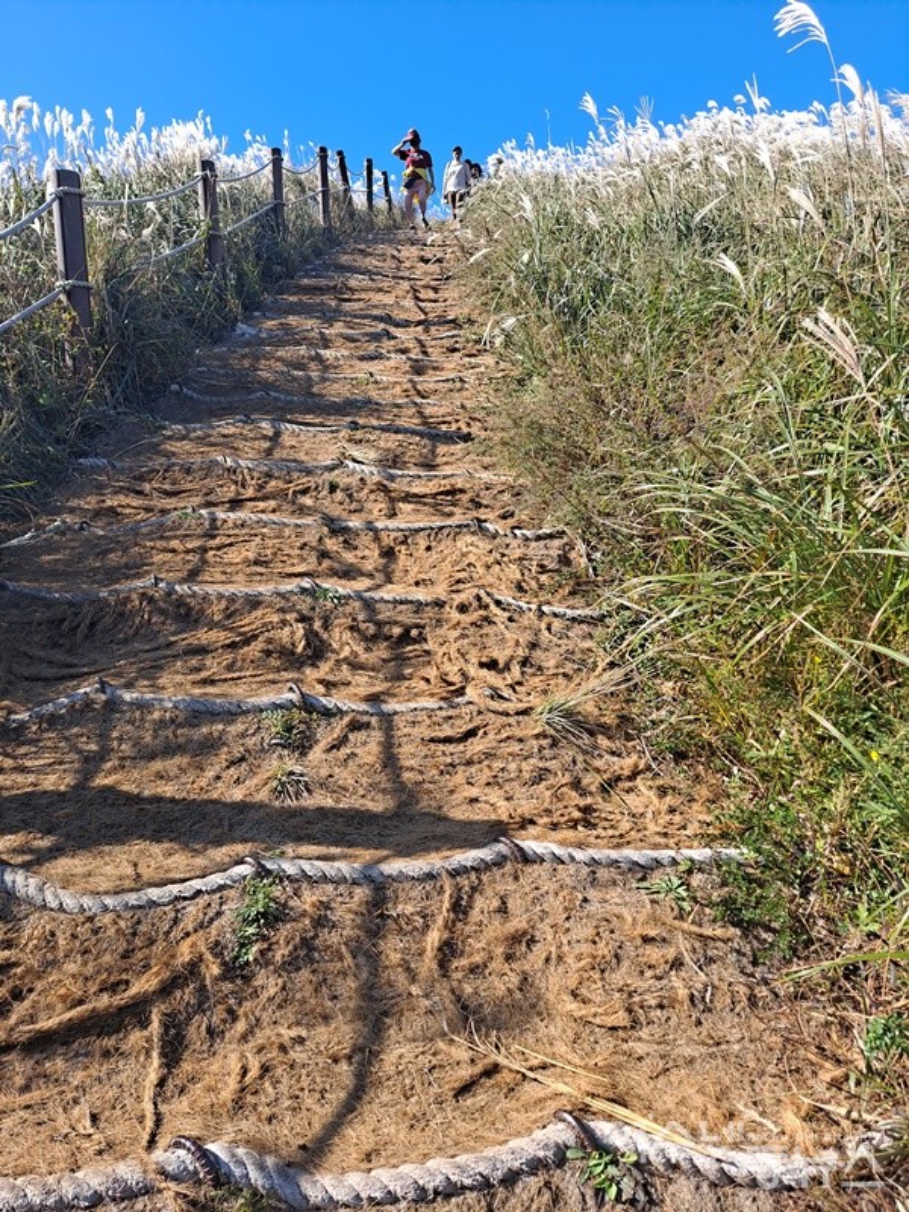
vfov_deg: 71.6
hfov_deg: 56.8
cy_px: 606
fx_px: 840
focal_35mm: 24
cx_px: 454
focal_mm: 5.23
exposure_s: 1/516
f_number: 1.8
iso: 25
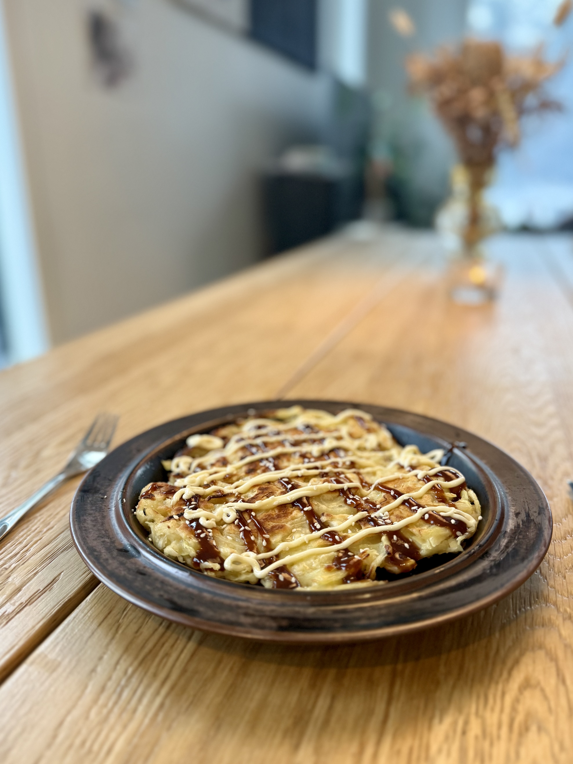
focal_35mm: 24
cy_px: 382
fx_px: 530
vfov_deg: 71.6
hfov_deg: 56.8
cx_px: 286
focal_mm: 6.76
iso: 200
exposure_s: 1/100
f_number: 1.78
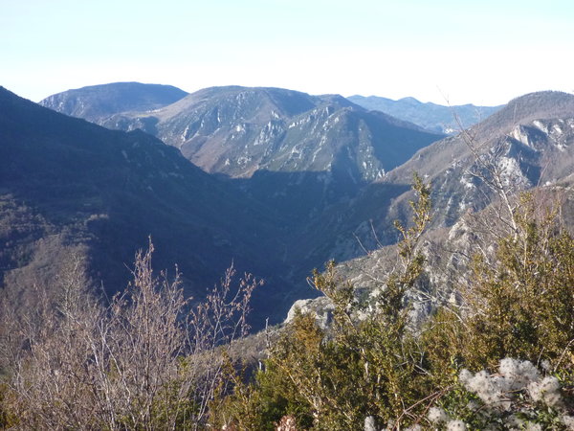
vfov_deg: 30.9
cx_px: 287
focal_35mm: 47
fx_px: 779
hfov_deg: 40.4
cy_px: 216
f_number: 4.5
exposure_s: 1/500
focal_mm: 8.4
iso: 320
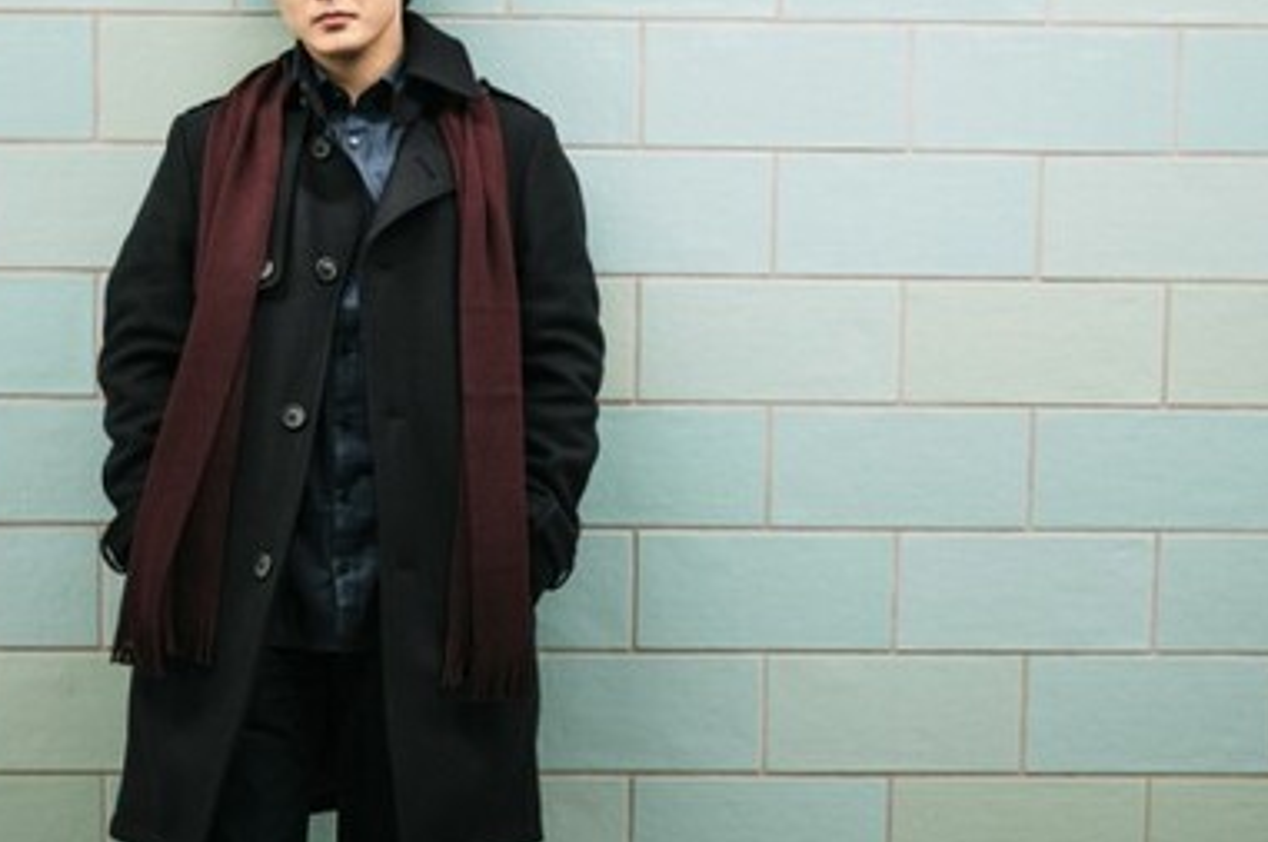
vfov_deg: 16.2
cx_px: 592
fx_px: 2955
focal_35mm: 84
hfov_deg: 24.2
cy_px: 341
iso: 2000
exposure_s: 1/1600
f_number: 1.4
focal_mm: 50
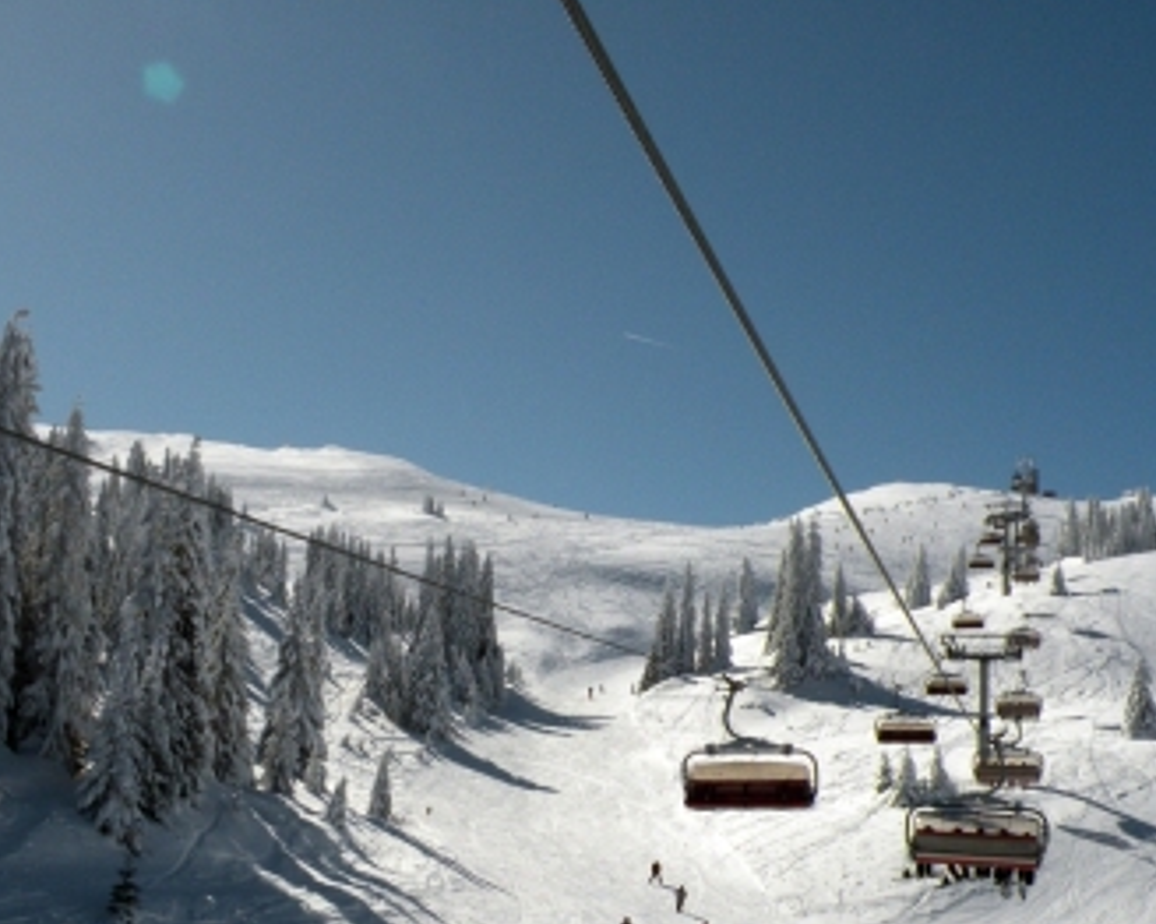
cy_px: 624
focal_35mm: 60
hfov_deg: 31.5
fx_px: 2052
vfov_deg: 25.2
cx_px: 564
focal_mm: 7.4
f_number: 8
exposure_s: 1/1282
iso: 200
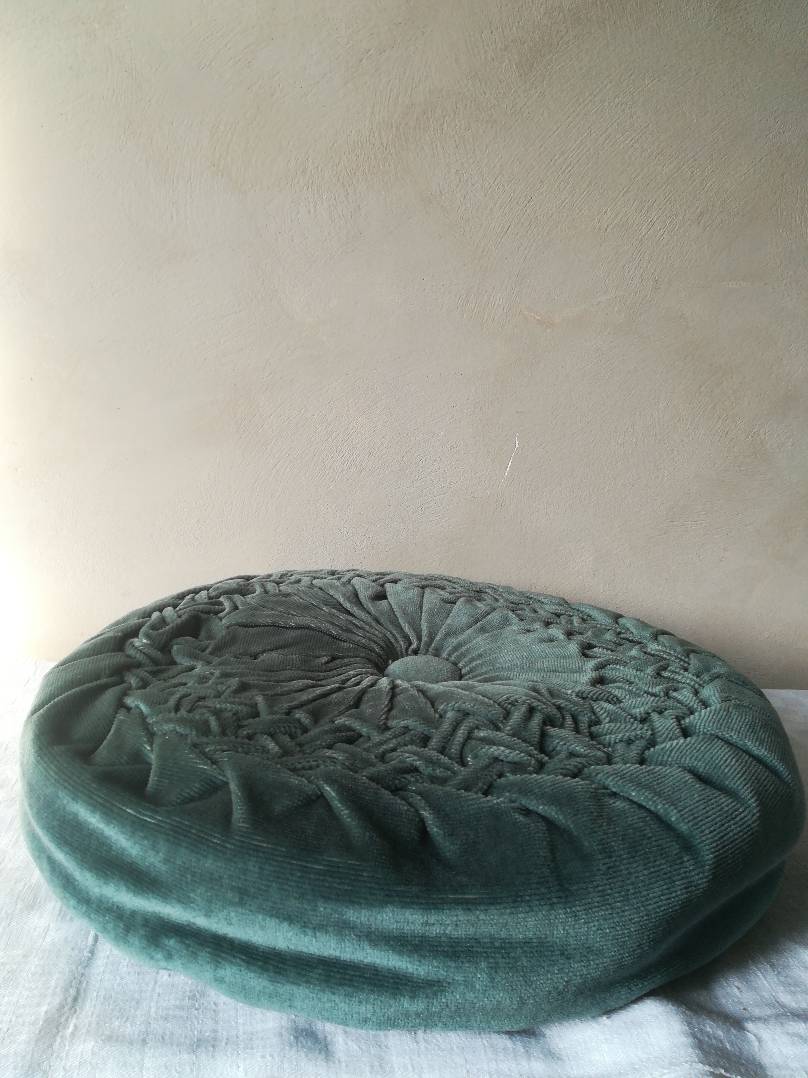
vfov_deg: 67.3
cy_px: 539
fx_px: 809
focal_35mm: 26
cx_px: 404
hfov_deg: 53.1
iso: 64
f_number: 2.2
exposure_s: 1/33.3
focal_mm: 3.83
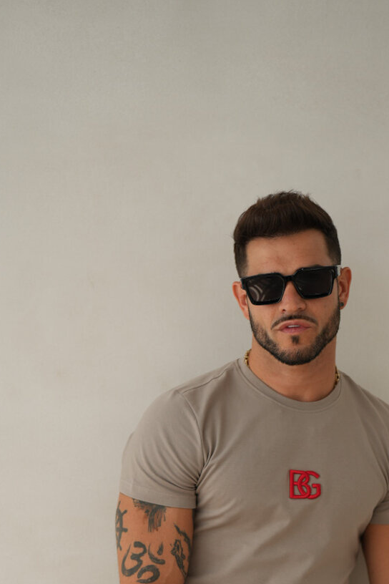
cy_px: 560
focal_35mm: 98
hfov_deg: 14.0
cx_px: 193
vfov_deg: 20.3
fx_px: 1588
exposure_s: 1/500
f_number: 1.6
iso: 100
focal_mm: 50
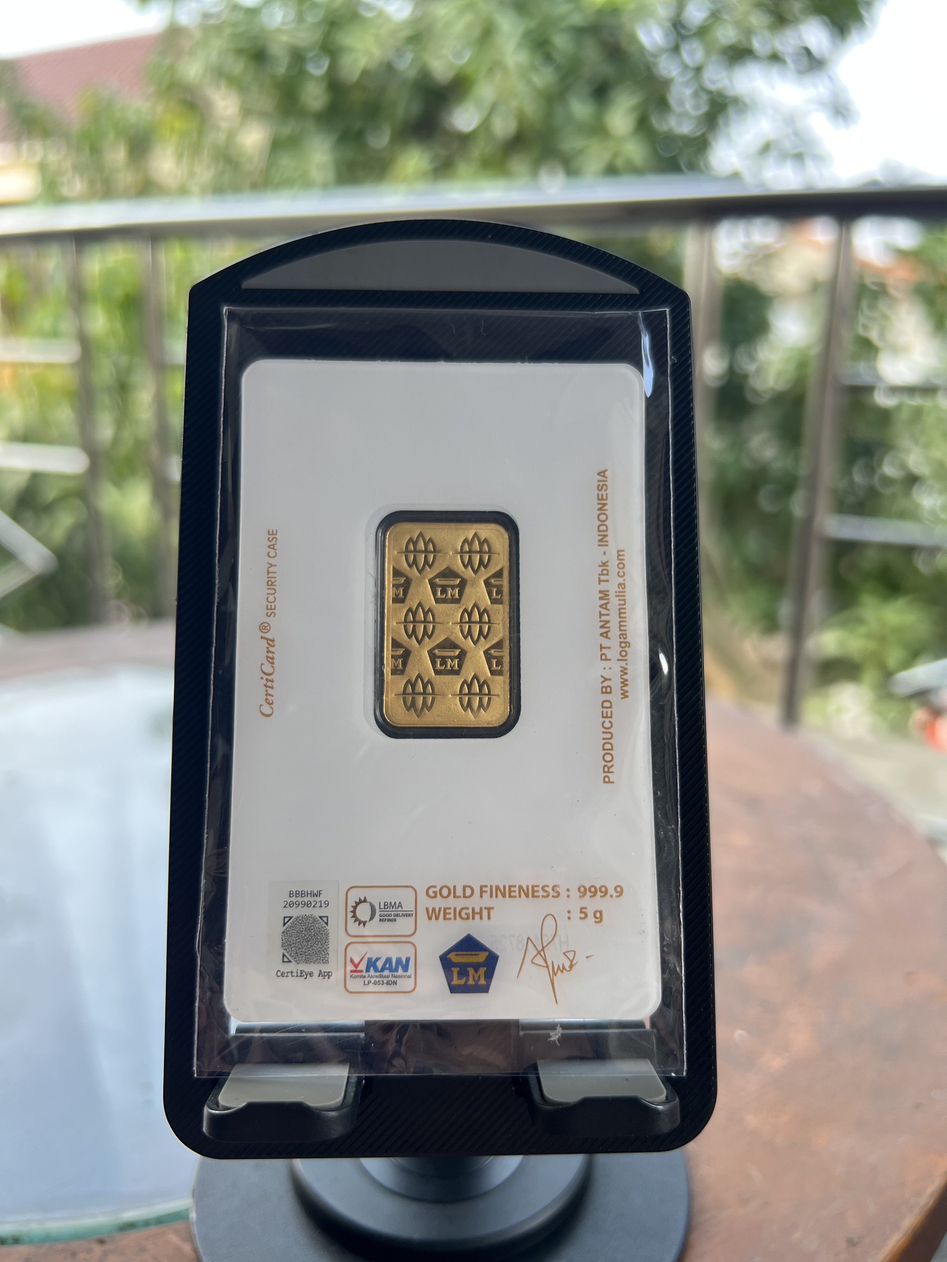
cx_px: 474
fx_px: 948
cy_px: 631
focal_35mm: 26
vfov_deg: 67.3
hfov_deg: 53.1
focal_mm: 5.7
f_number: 1.5
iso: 40
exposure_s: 1/276
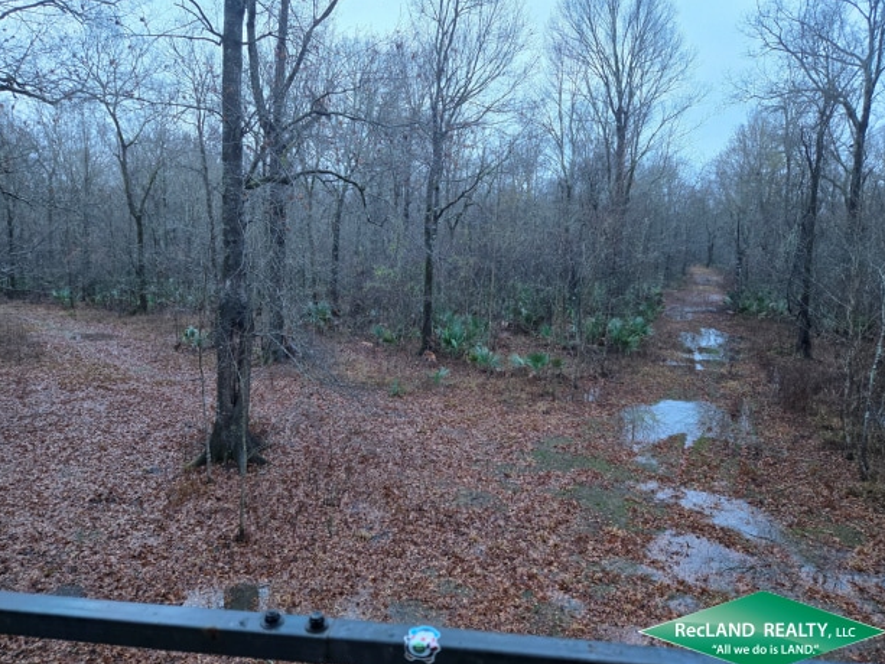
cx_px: 435
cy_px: 332
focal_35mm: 24
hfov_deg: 71.6
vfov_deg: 56.8
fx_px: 614
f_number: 1.8
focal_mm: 5.4
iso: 320
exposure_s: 1/120
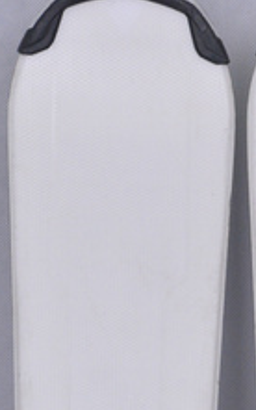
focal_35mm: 327
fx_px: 3653
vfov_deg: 6.4
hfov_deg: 4.0
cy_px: 382
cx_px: 237
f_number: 9.5
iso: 3200
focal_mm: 105
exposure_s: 1/125
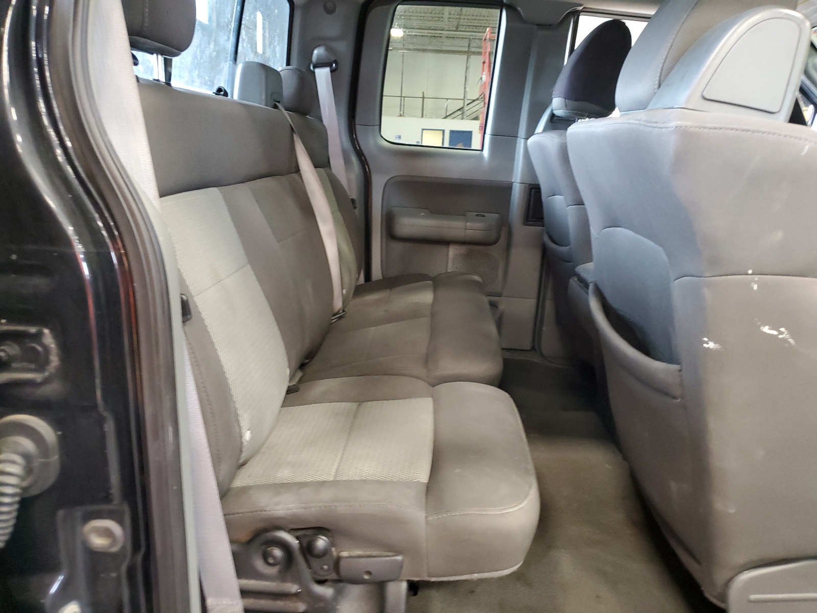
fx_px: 614
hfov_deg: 67.3
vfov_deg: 53.1
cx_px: 408
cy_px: 306
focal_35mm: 26
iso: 310
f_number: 1.5
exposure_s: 1/17
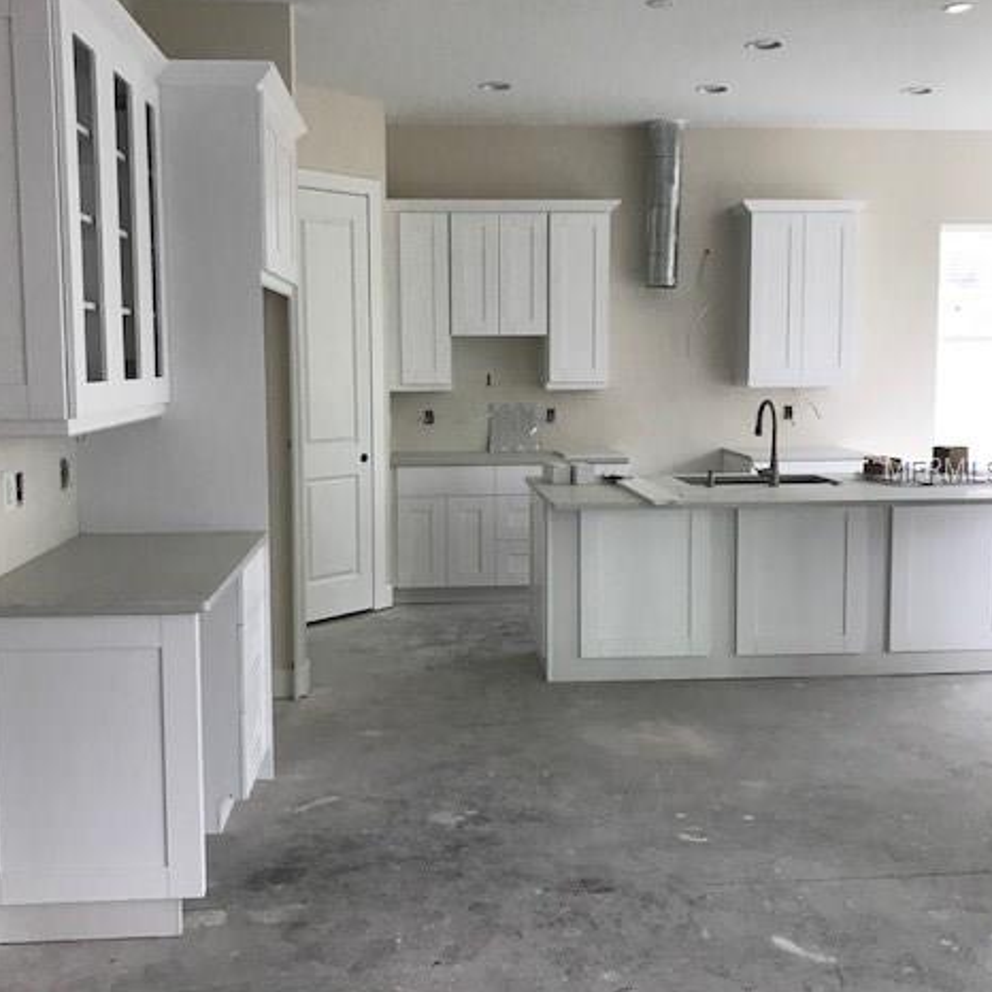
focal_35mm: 34
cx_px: 502
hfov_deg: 48.4
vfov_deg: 48.4
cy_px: 470
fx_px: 1102
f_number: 1.8
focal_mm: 3.99
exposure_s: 1/30
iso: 32
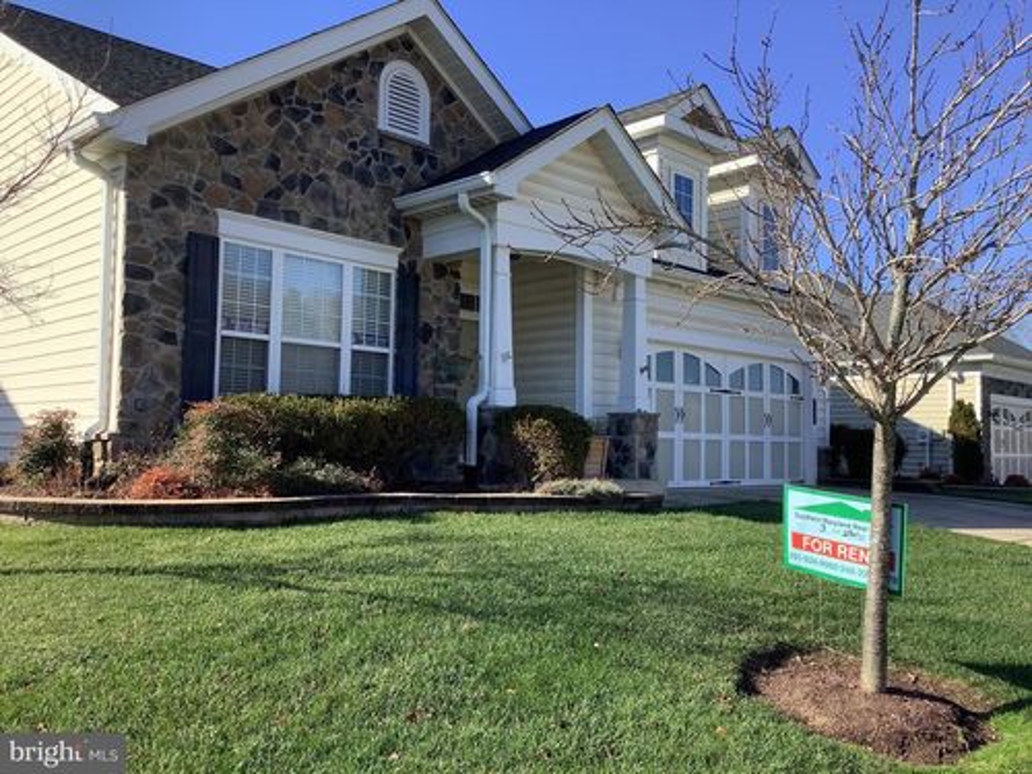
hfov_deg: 58.4
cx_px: 516
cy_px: 387
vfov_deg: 45.4
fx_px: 924
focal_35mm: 31
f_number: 2.4
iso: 25
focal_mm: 3.3
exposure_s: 1/536
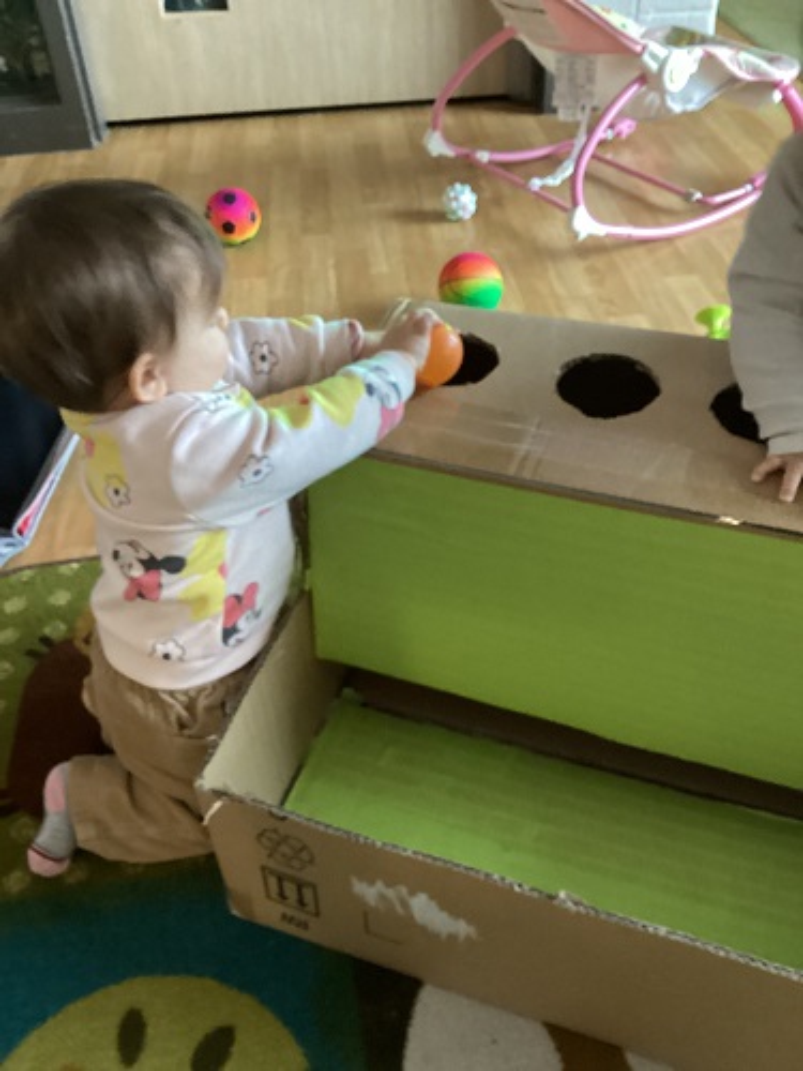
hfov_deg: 45.4
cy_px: 536
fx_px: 959
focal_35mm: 31
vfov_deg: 58.4
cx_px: 402
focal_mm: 3.3
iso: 400
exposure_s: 1/25
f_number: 2.4
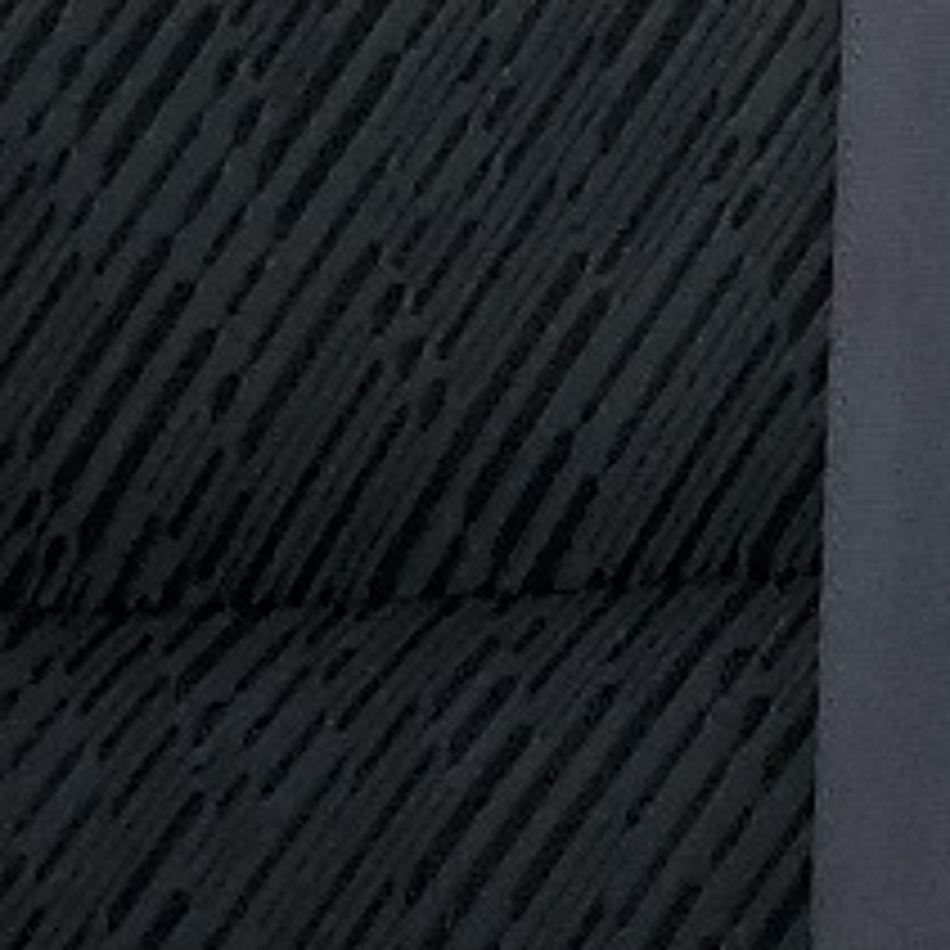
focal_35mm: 174
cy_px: -486
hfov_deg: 8.9
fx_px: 5403
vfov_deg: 9.7
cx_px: 2436
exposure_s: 1/244
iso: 50
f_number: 1.5
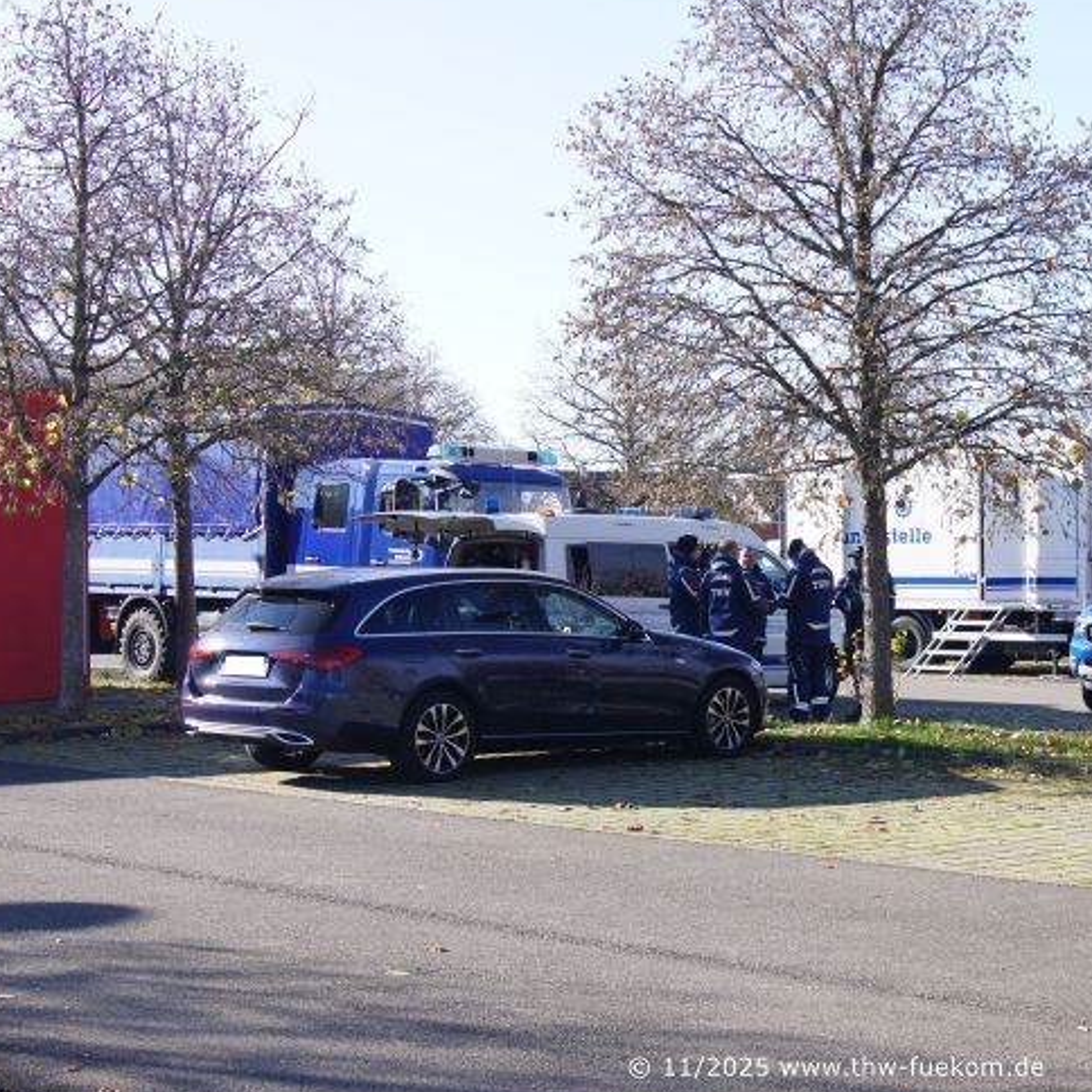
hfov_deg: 23.2
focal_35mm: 74
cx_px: 839
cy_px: 566
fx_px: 2630
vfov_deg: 23.5
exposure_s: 1/80
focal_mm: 35
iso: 100
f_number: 9
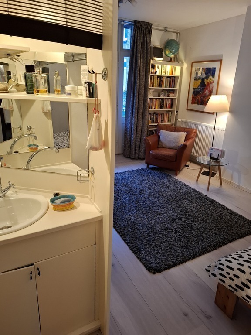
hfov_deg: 58.9
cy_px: 168
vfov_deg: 73.9
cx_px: 126
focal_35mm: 23
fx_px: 222
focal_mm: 5.54
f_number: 1.8
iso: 320
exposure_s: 1/33
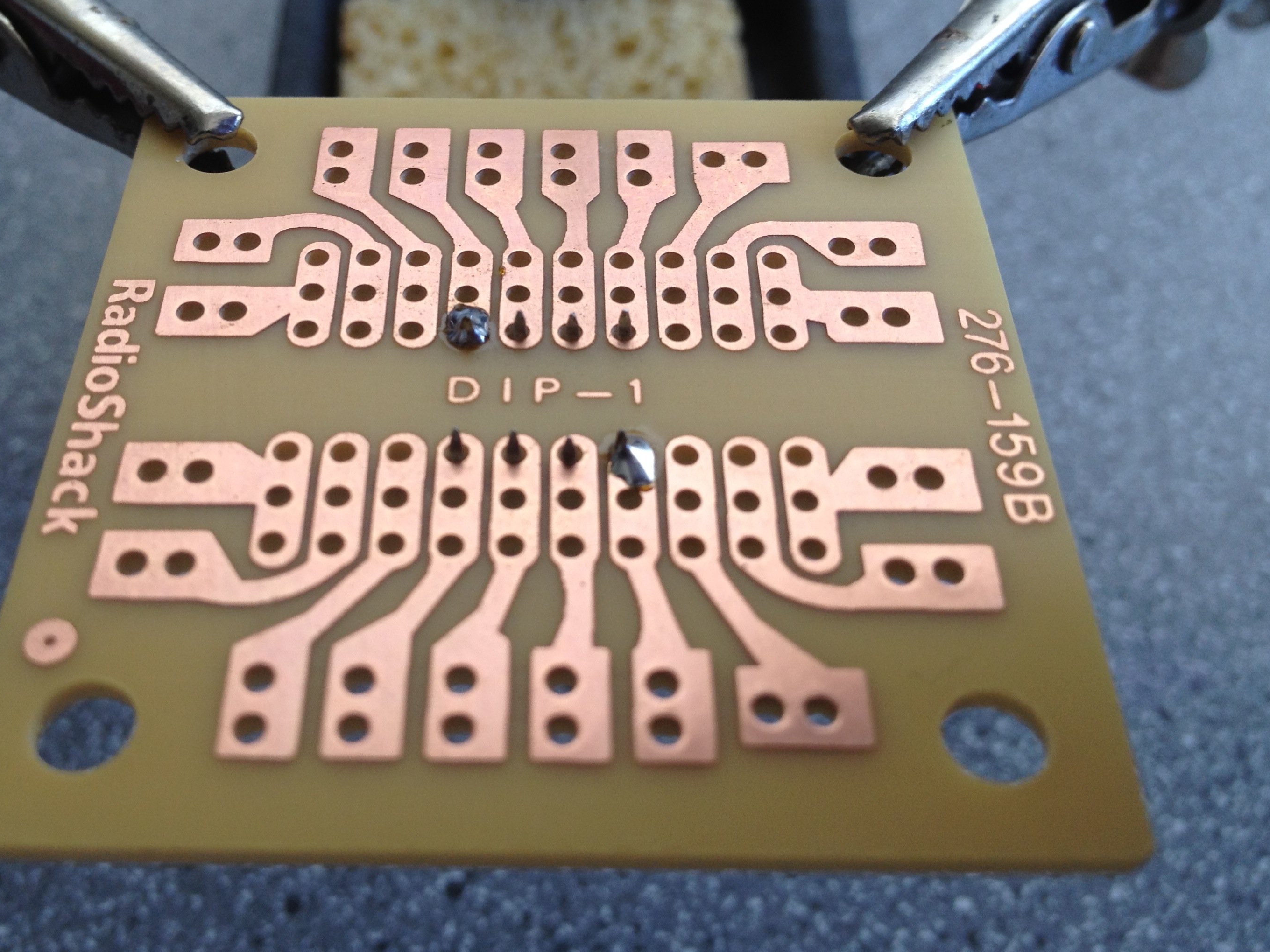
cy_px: 399
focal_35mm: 42
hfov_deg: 44.6
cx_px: 528
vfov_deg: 34.3
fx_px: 1541
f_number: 2.4
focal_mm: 4.28
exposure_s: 1/30
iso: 64
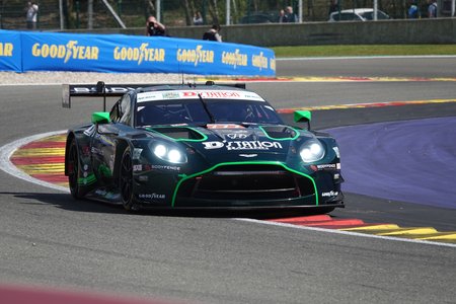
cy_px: 152
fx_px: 4446
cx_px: 228
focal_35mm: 351
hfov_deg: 5.9
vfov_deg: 3.9
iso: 100
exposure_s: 1/1000
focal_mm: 128.59
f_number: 4
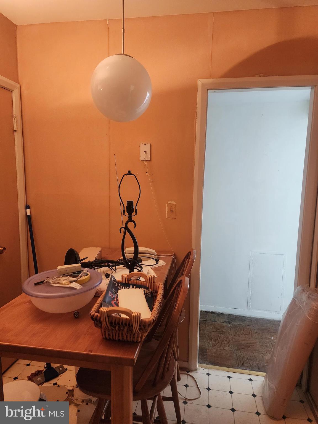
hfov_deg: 58.9
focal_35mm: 23
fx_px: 282
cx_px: 159
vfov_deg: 73.9
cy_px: 212
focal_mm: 6.4
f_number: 1.8
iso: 400
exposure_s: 1/120
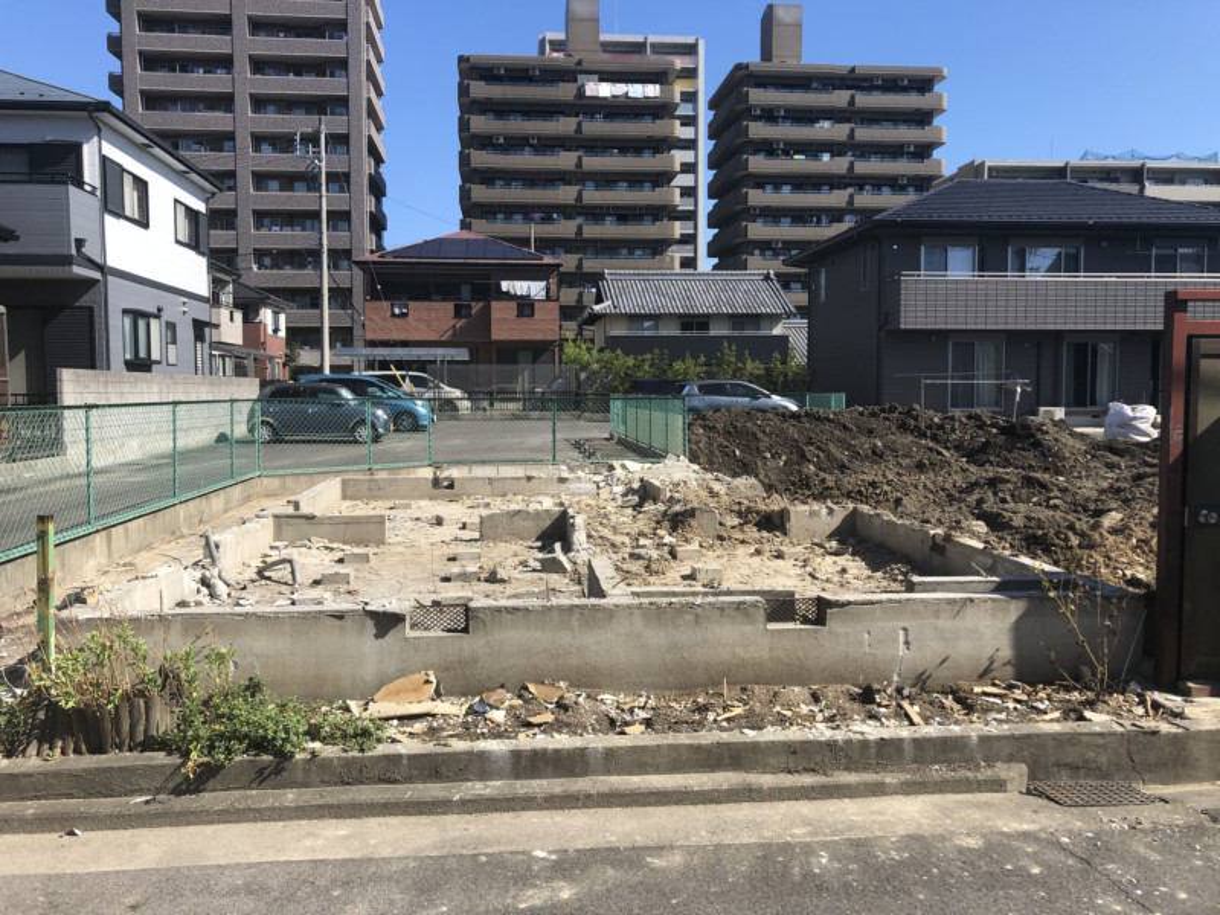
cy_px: 458
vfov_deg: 49.7
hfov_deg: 63.4
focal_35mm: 28
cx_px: 610
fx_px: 987
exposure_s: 1/1548
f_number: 1.8
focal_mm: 3.99
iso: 20
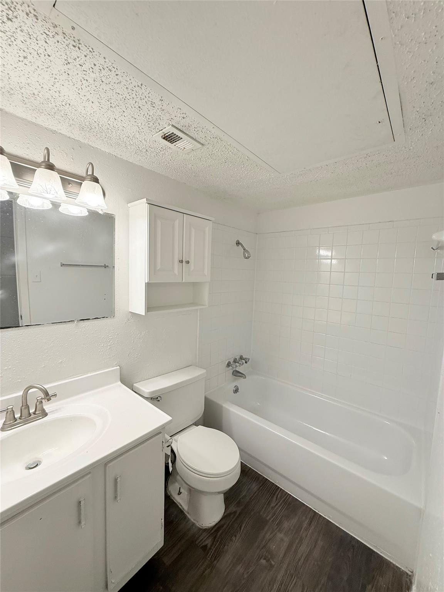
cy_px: 296
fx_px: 239
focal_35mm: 14
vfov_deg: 102.1
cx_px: 222
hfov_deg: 85.7
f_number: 2.2
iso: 125
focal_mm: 2.22
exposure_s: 1/120
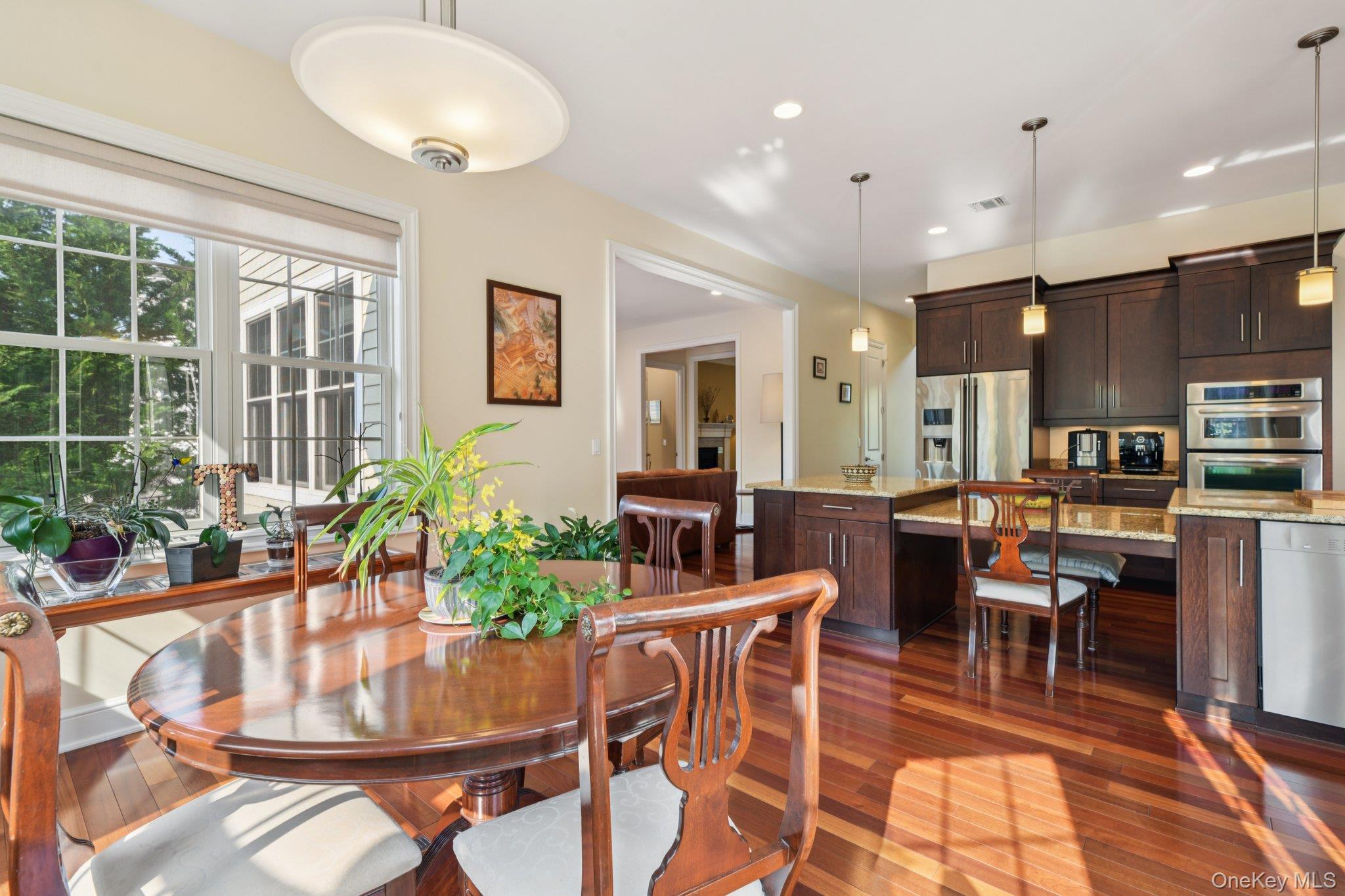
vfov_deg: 73.7
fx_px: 598
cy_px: 448
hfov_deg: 96.7
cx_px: 672
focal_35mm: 16
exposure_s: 1/30
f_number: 8
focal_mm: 16
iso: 200
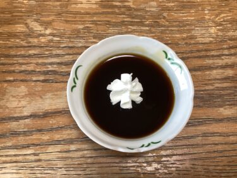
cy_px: 89
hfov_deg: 58.4
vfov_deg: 45.4
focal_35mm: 31
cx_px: 118
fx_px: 212
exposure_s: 1/60
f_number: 2.4
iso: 64
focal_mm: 3.3
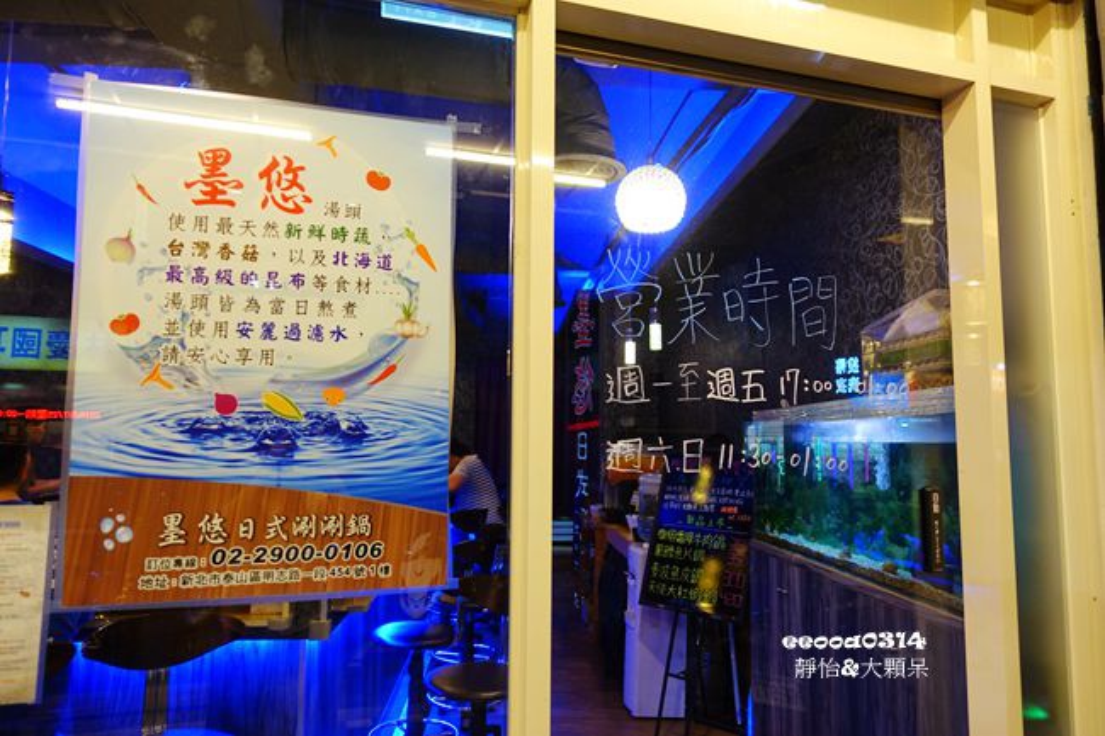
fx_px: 736
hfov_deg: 73.8
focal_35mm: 24
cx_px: 552
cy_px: 368
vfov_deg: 53.1
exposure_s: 1/30
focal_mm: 8.8
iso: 200
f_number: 1.8
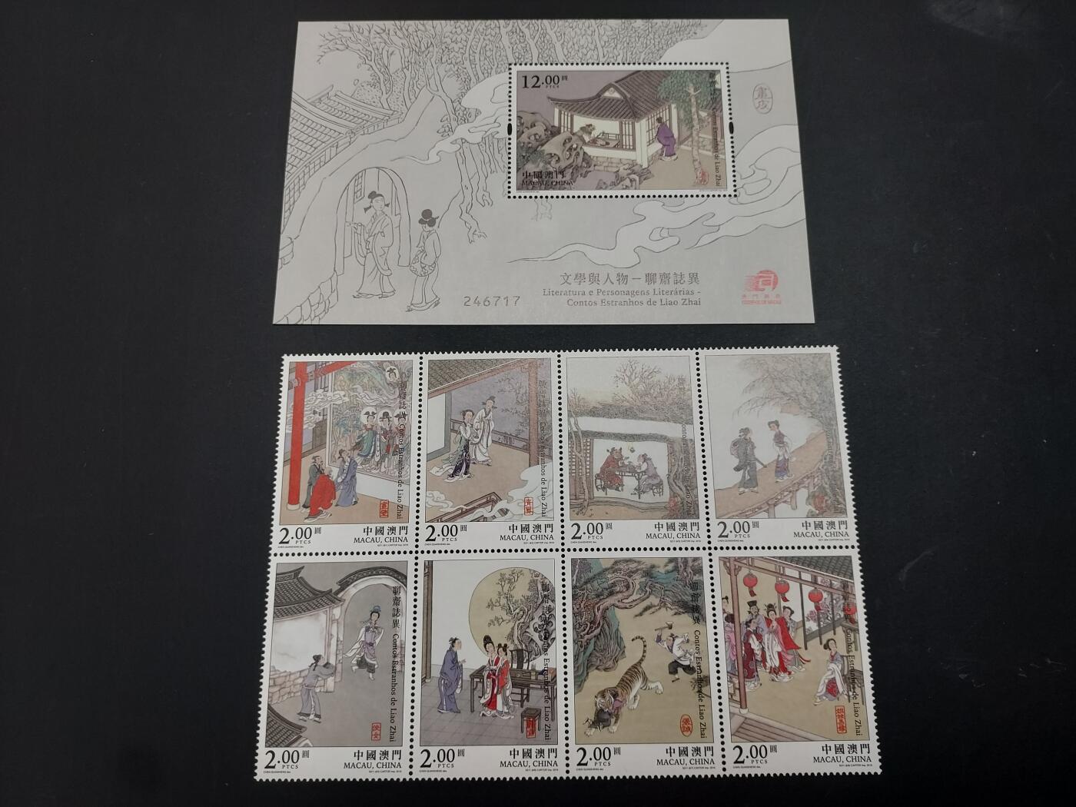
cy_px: 404
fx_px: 746
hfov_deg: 71.6
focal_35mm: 24
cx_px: 538
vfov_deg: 56.8
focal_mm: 4.6
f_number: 1.8
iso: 80
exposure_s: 1/50
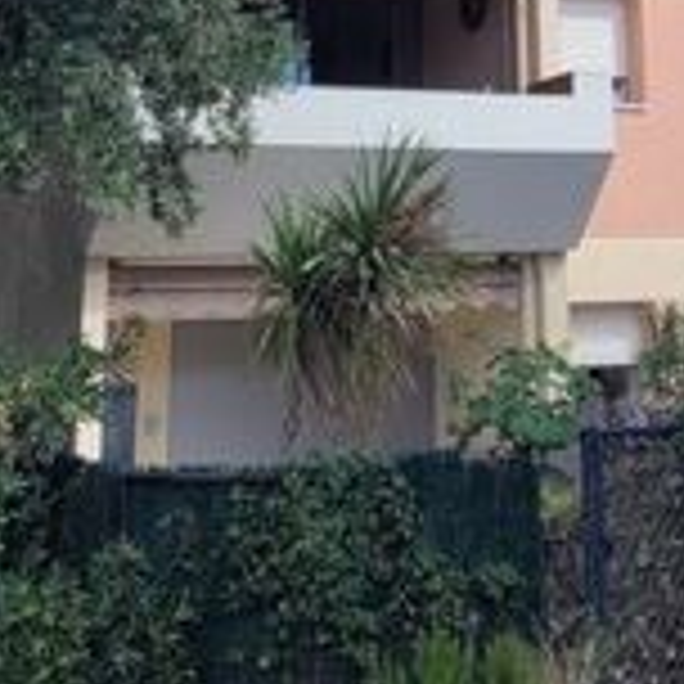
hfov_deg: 17.6
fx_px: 2168
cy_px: -392
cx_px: 639
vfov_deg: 16.1
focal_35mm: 97
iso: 40
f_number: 1.8
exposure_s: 1/994
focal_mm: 5.4
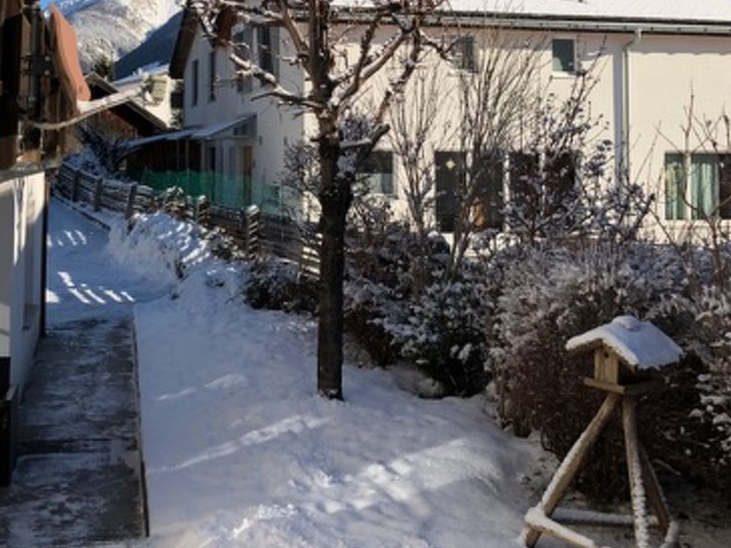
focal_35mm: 51
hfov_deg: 37.3
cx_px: 285
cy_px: 97
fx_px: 1077
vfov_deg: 27.9
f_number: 1.8
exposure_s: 1/2315
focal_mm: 3.99
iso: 20
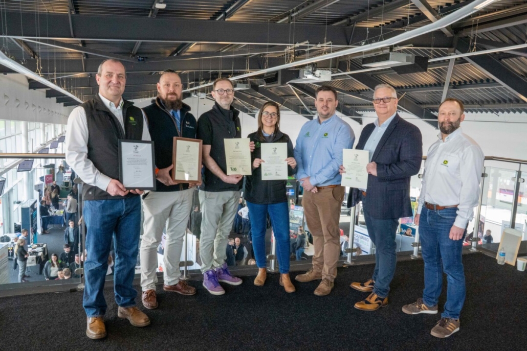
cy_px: 176
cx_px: 264
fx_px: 425
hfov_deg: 63.7
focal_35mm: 29
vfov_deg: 45.0
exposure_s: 1/30
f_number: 18
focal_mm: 29
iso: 8000
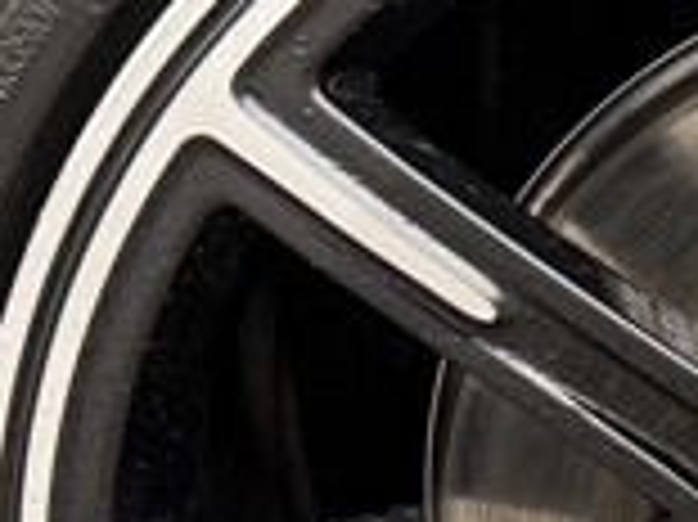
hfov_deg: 14.6
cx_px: 1103
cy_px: 558
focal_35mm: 124
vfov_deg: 11.8
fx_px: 2498
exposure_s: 1/69
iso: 200
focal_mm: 6.76
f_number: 1.78
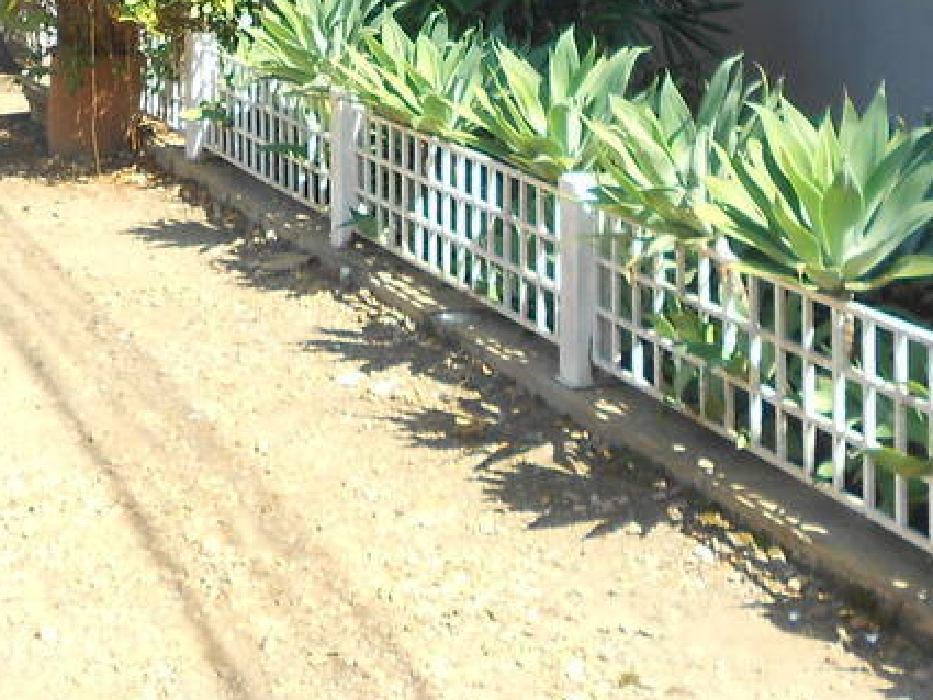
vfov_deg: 15.9
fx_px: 2373
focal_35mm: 88
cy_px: -211
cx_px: 375
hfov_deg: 22.2
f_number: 3.2
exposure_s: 1/250
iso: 80
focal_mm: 4.6
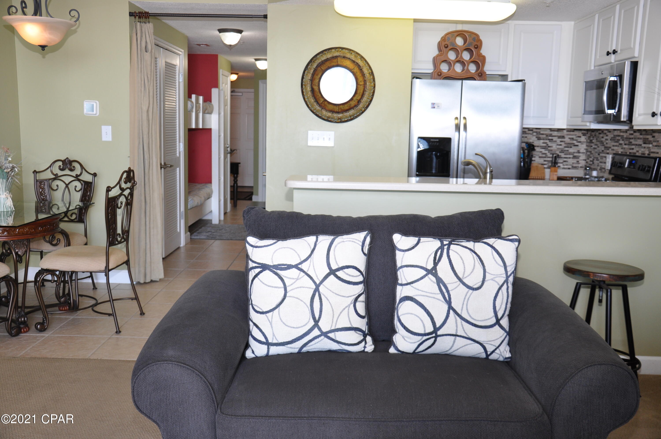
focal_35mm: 36
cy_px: 220
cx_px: 330
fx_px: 660
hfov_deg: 53.2
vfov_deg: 36.8
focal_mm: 24
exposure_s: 1/60
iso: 400
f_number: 5
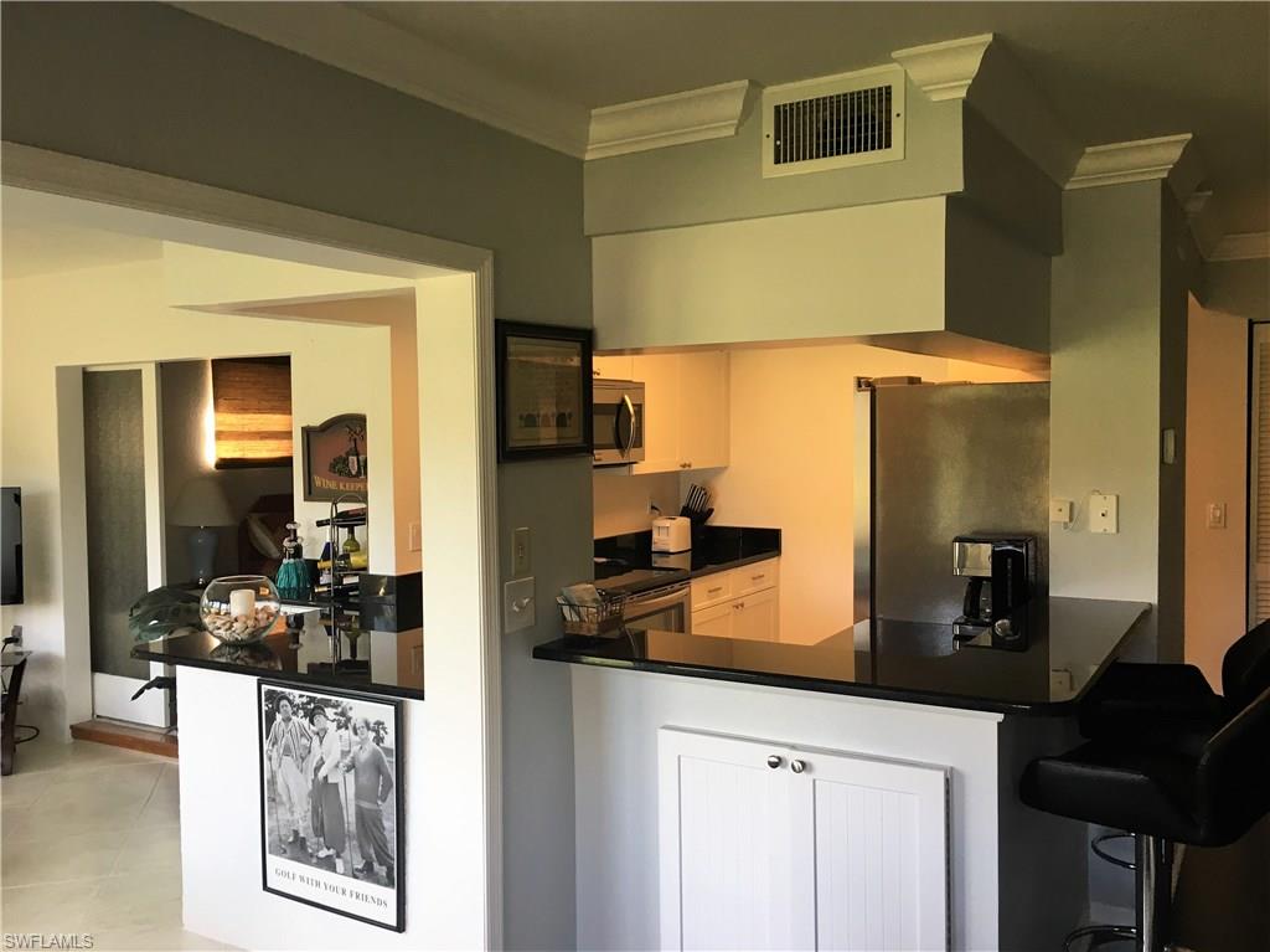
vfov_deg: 48.2
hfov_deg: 61.7
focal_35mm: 29
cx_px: 635
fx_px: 1063
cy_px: 476
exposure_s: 1/30
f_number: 2.2
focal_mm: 4.15
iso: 25
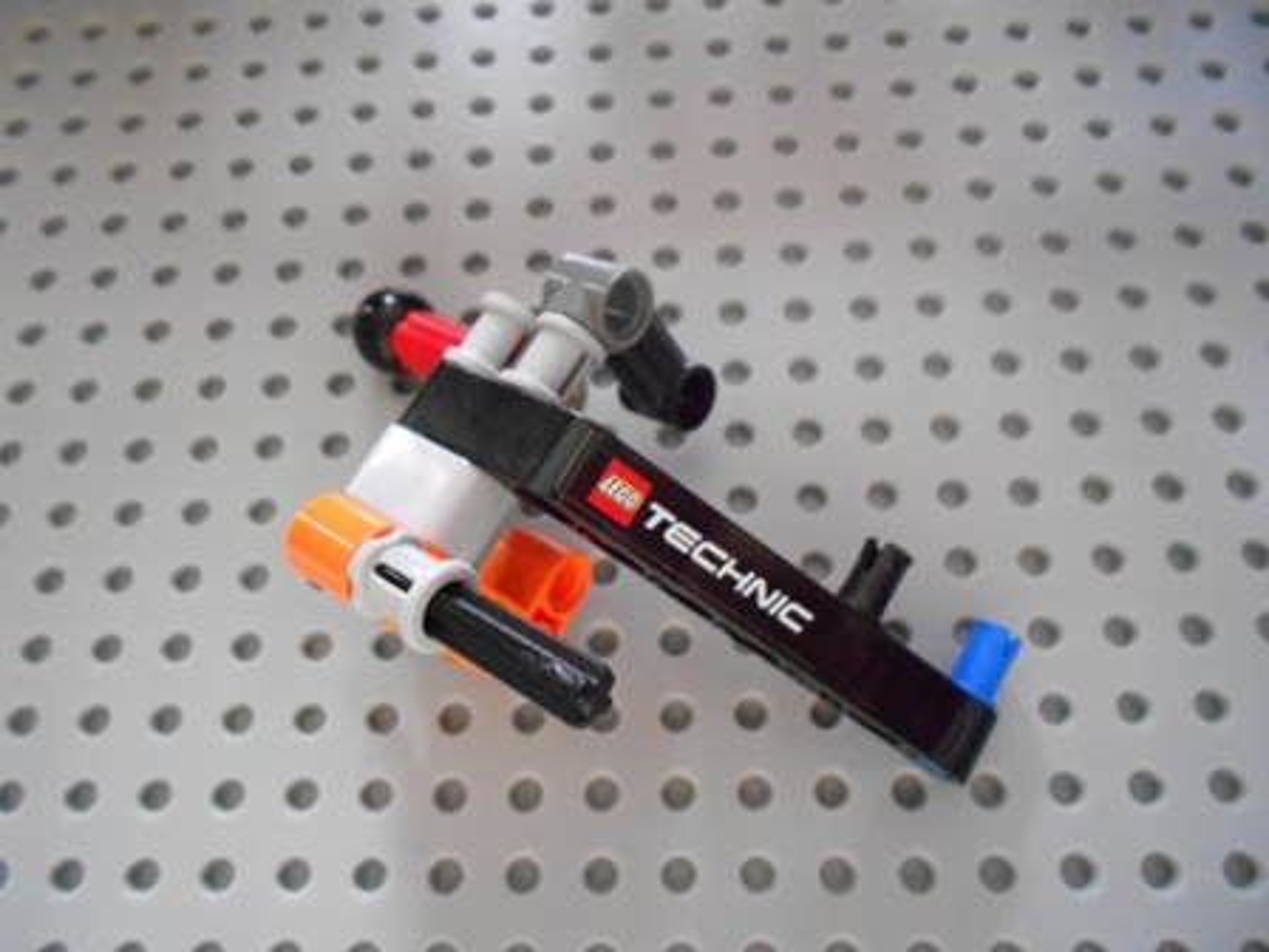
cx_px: 634
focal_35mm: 26
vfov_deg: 53.1
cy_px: 476
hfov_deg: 67.3
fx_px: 953
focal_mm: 4.6
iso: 800
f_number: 3.2
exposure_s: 1/10
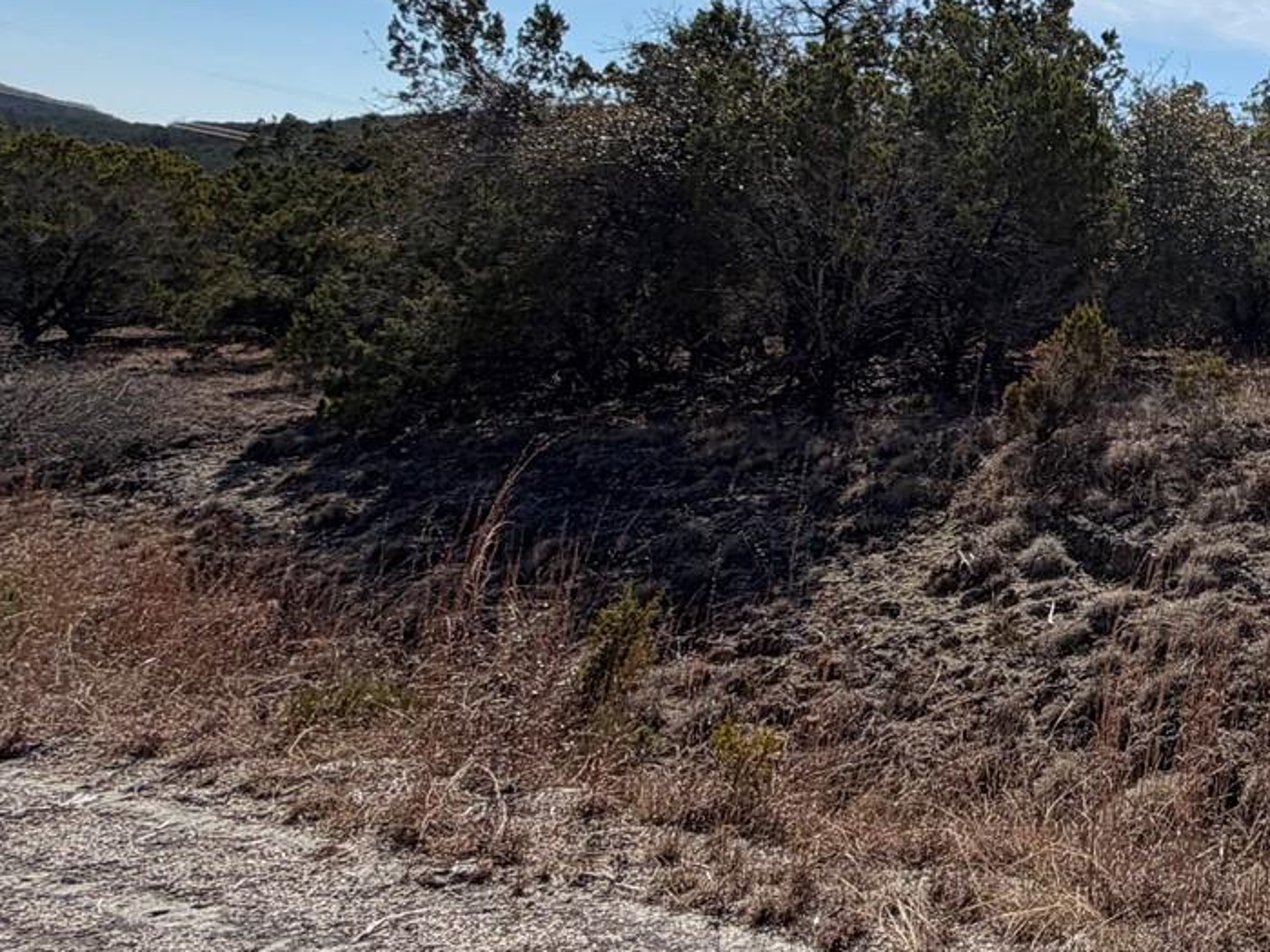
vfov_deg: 33.5
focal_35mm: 41
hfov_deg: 36.1
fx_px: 1504
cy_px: 124
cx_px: 1508
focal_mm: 2.22
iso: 20
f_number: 2.2
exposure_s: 1/1235
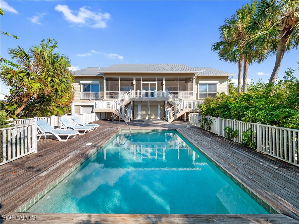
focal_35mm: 16
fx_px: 138
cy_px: 112
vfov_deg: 78.1
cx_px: 150
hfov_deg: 94.5
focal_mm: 8
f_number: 7.1
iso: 200
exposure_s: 1/160
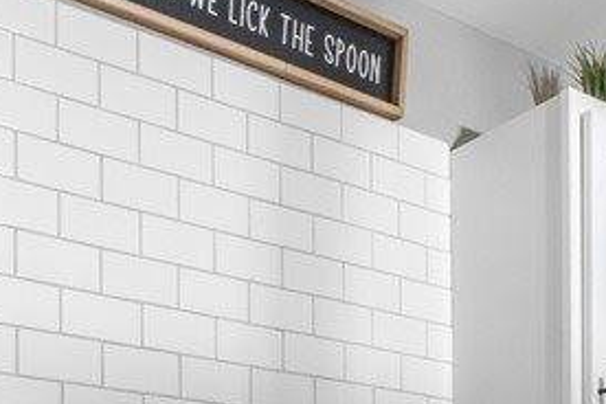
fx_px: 993
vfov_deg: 19.4
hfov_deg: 33.6
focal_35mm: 59
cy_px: 641
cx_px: 193
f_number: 11
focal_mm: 10
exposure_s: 2
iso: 400
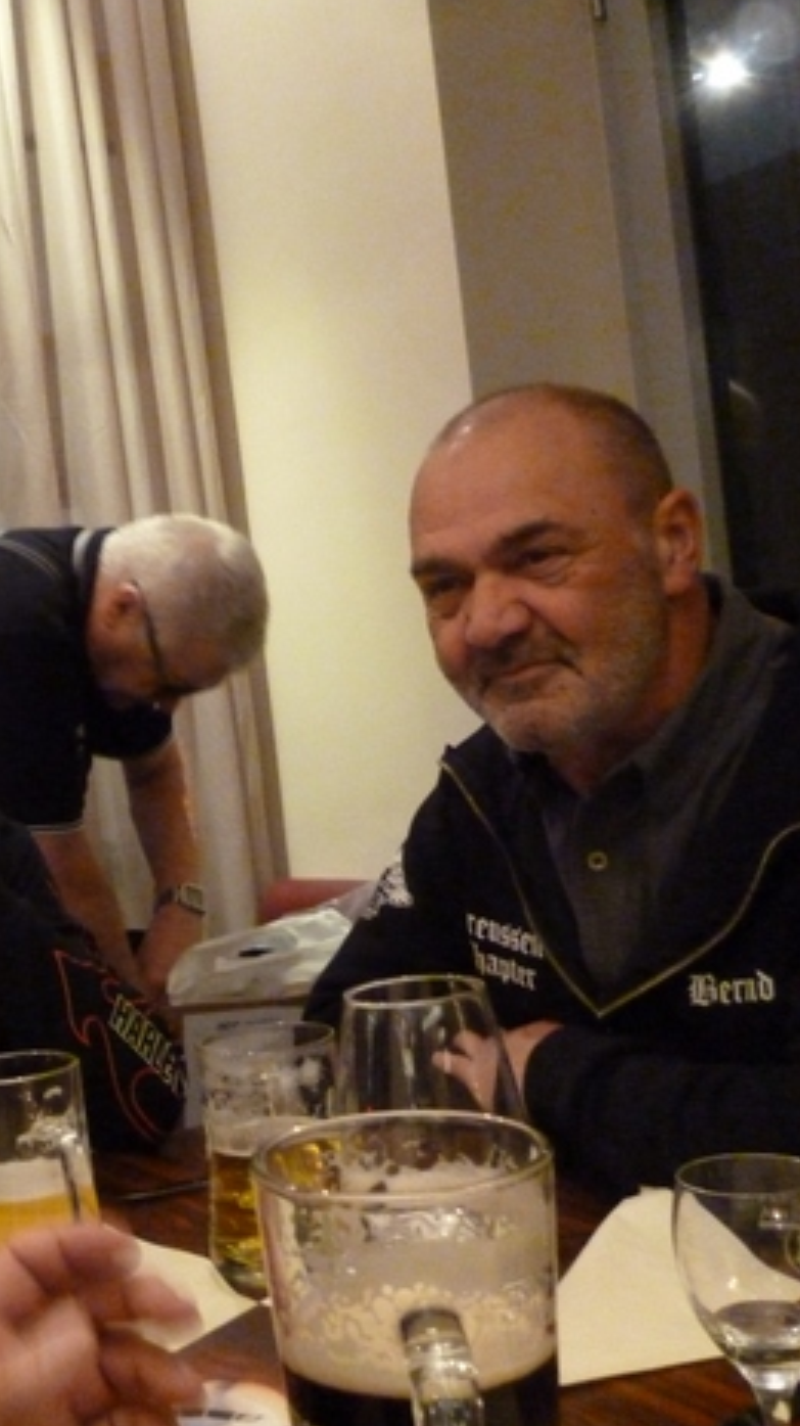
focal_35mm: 42
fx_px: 1586
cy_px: 724
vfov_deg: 48.4
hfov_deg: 27.3
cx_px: 80
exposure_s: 1/10
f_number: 3.1
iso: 800
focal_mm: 5
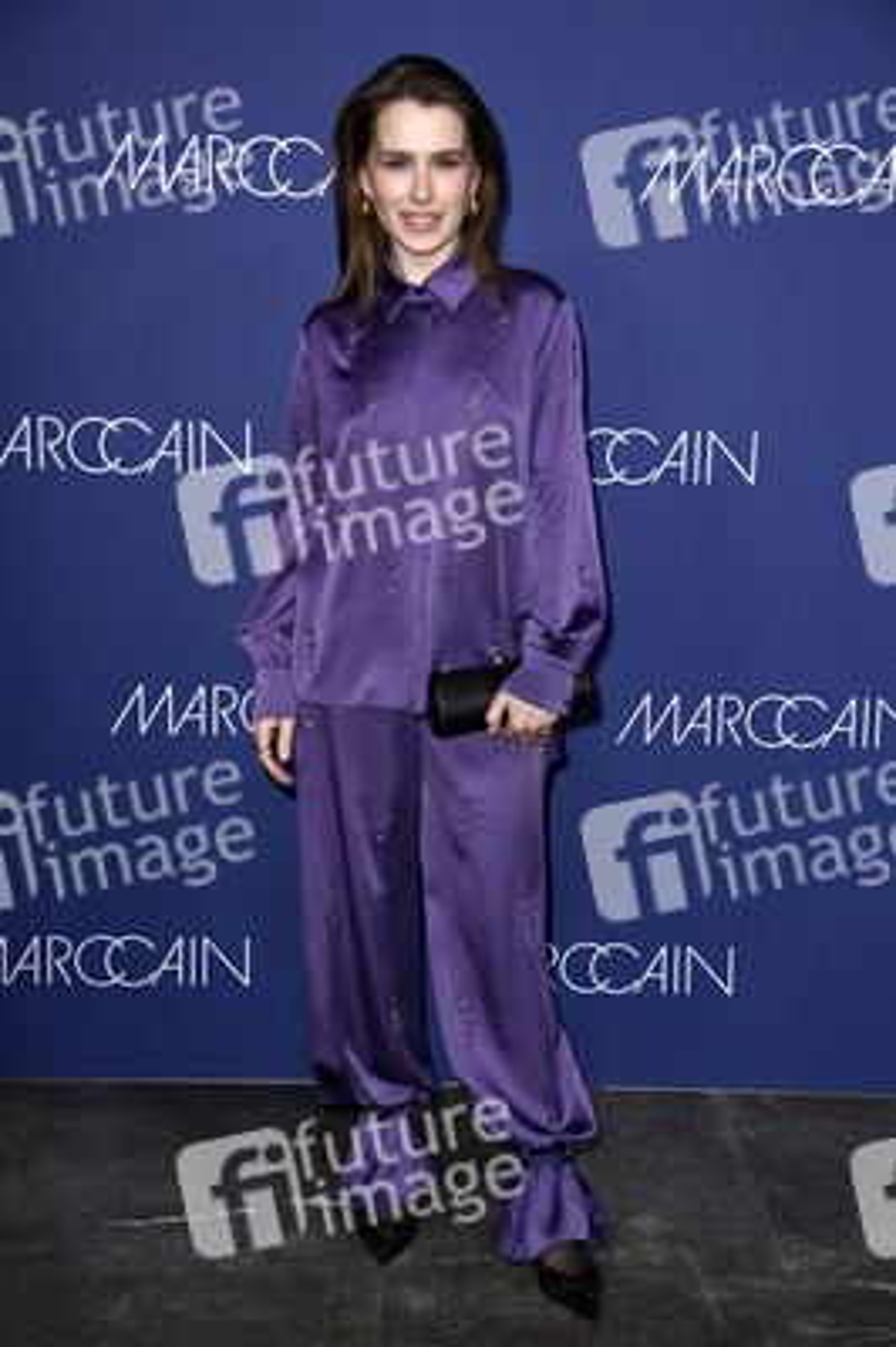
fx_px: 2169
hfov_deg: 23.3
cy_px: 674
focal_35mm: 58
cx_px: 448
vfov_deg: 34.5
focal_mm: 58
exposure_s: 1/250
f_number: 5.6
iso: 640
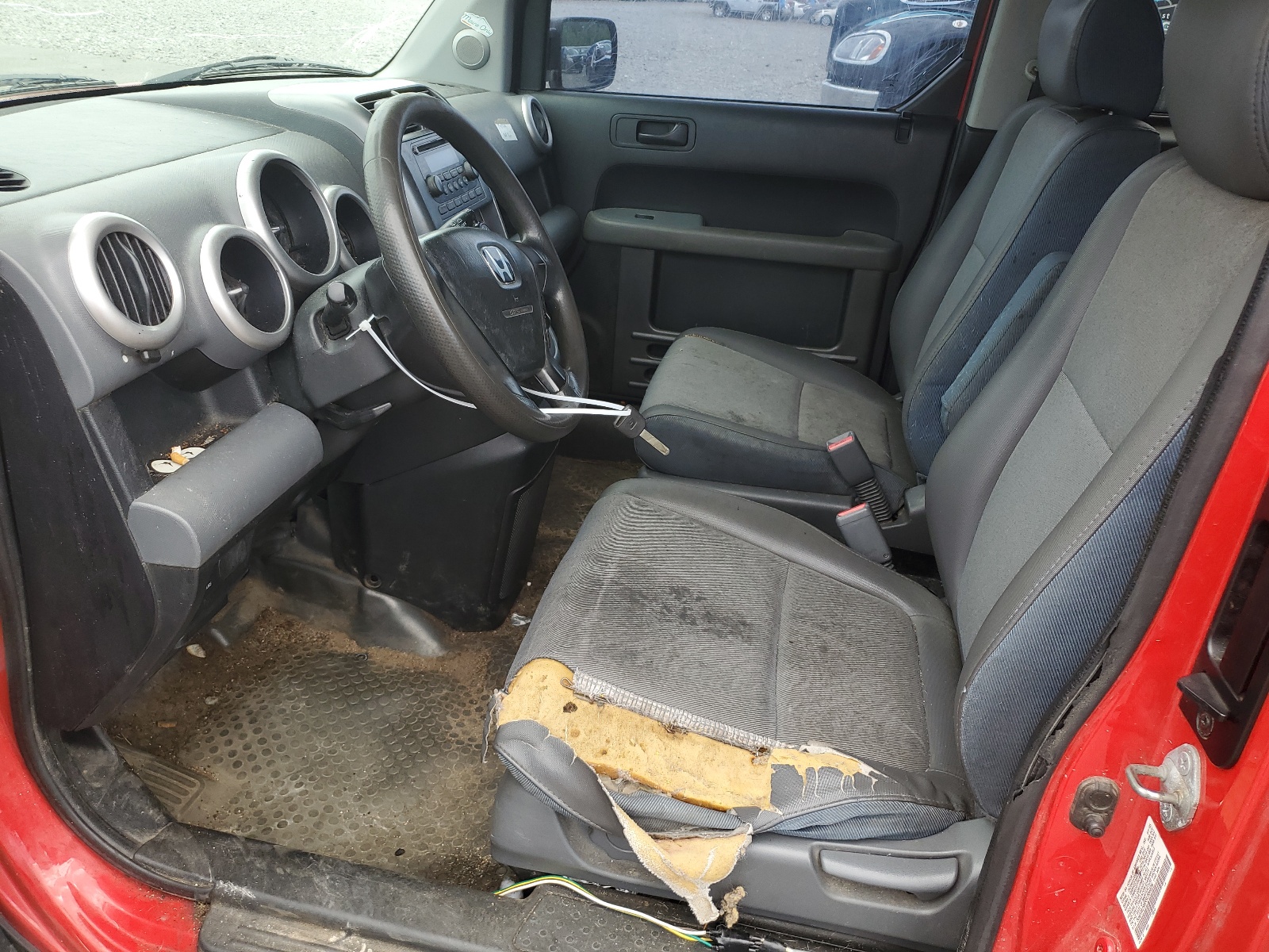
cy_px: 476
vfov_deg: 53.1
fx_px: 953
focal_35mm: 26
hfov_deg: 67.3
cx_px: 634
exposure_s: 1/333
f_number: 1.5
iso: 50
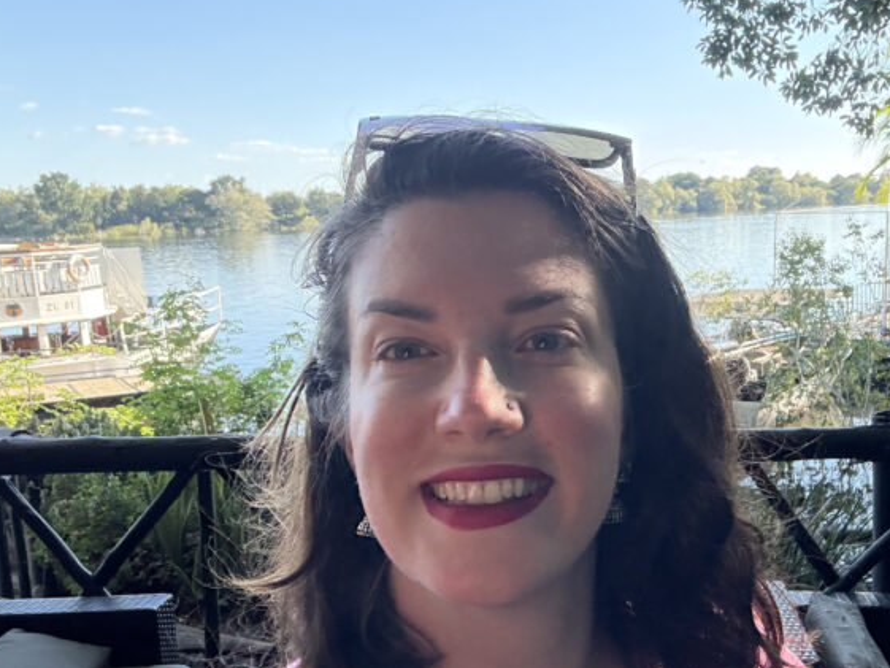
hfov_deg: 44.3
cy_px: 411
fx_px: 1080
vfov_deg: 34.2
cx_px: 573
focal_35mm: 42
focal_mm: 2.69
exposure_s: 1/172
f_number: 1.9
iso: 80
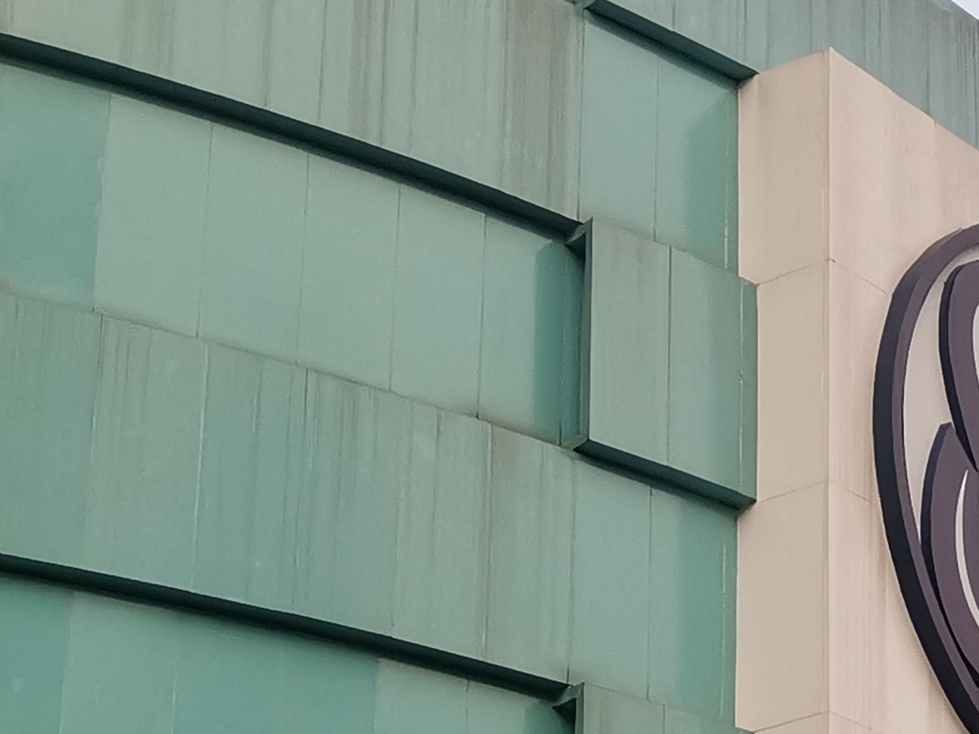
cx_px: 1164
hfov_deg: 16.1
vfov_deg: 12.3
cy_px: 829
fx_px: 3338
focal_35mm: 118
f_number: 1.8
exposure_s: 1/722
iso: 50
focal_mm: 4.75
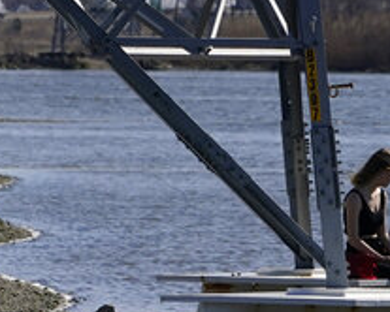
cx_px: -11
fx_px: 11831
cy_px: -193
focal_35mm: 1024
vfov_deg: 1.5
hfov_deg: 1.9
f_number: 8
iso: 400
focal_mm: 221
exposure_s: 1/2500
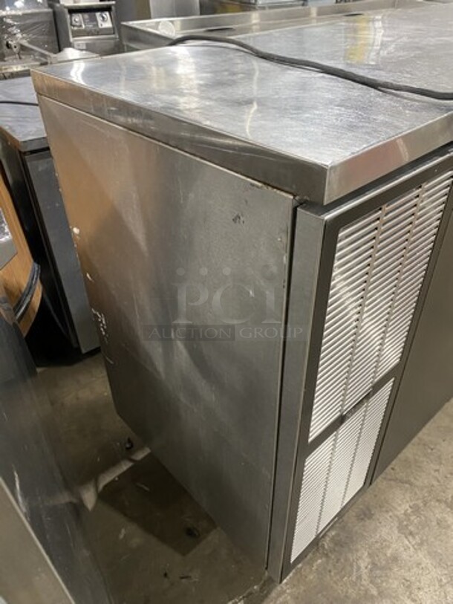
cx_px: 226
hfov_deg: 53.1
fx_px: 454
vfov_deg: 67.3
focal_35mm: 26
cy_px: 302
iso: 320
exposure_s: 1/60
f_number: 1.8
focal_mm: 4.25
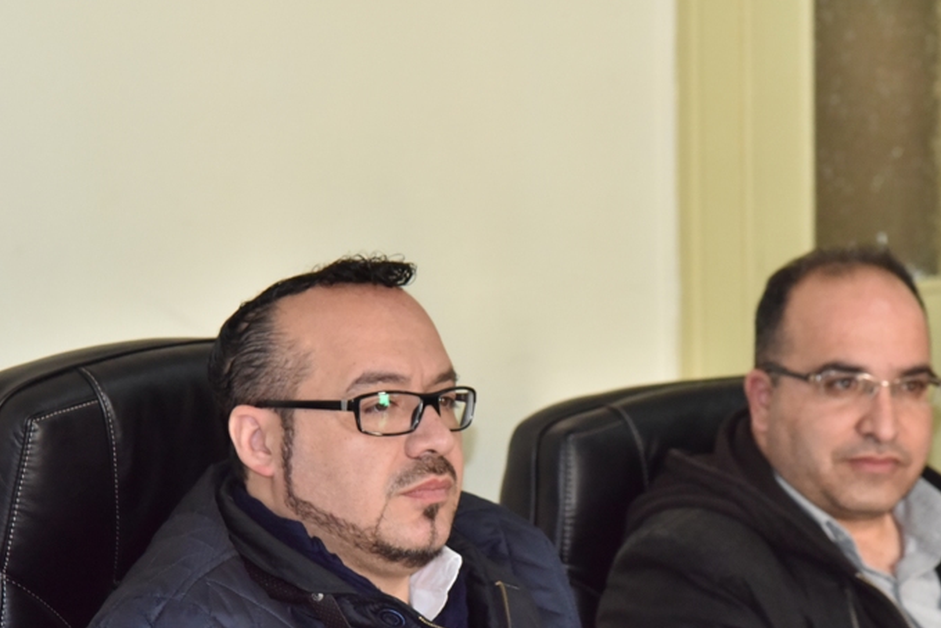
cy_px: 466
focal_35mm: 169
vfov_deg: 8.1
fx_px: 4418
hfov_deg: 12.2
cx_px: 557
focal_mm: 112
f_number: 6.3
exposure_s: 1/200
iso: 2500
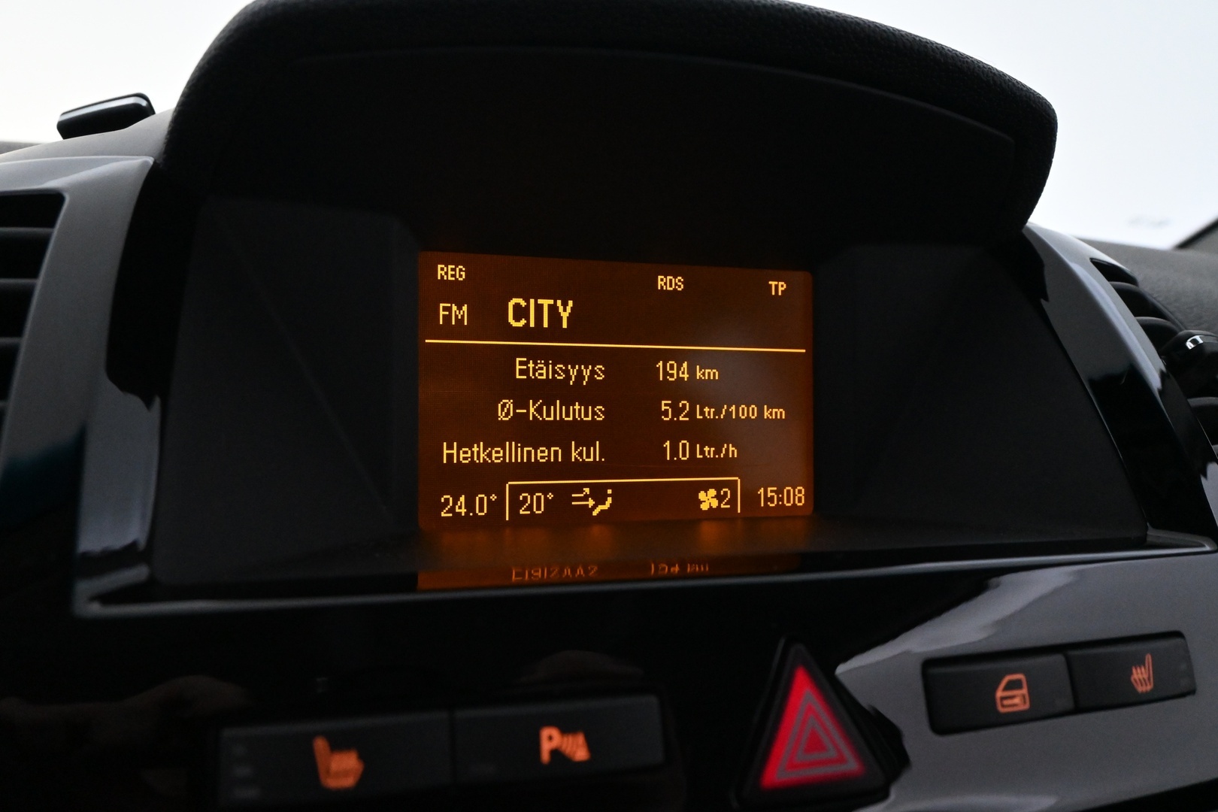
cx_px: 609
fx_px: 913
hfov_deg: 67.4
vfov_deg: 47.9
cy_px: 406
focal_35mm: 27
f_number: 6.3
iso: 5000
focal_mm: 18
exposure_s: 1/60
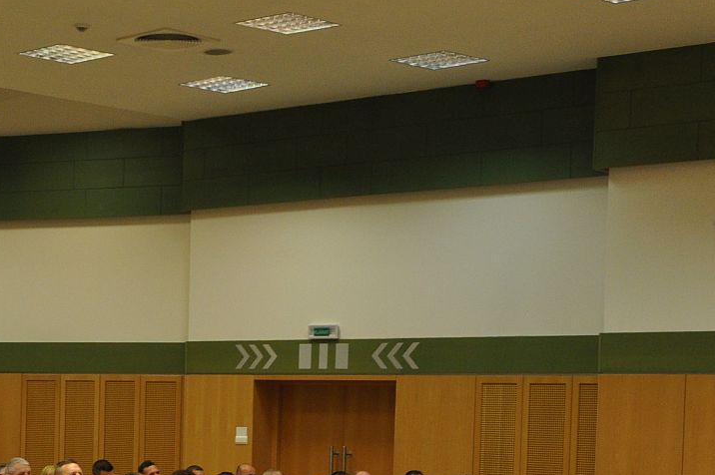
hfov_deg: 21.5
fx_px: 1870
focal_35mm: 94
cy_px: 524
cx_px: 184
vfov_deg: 14.2
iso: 640
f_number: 4
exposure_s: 1/60
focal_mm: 25
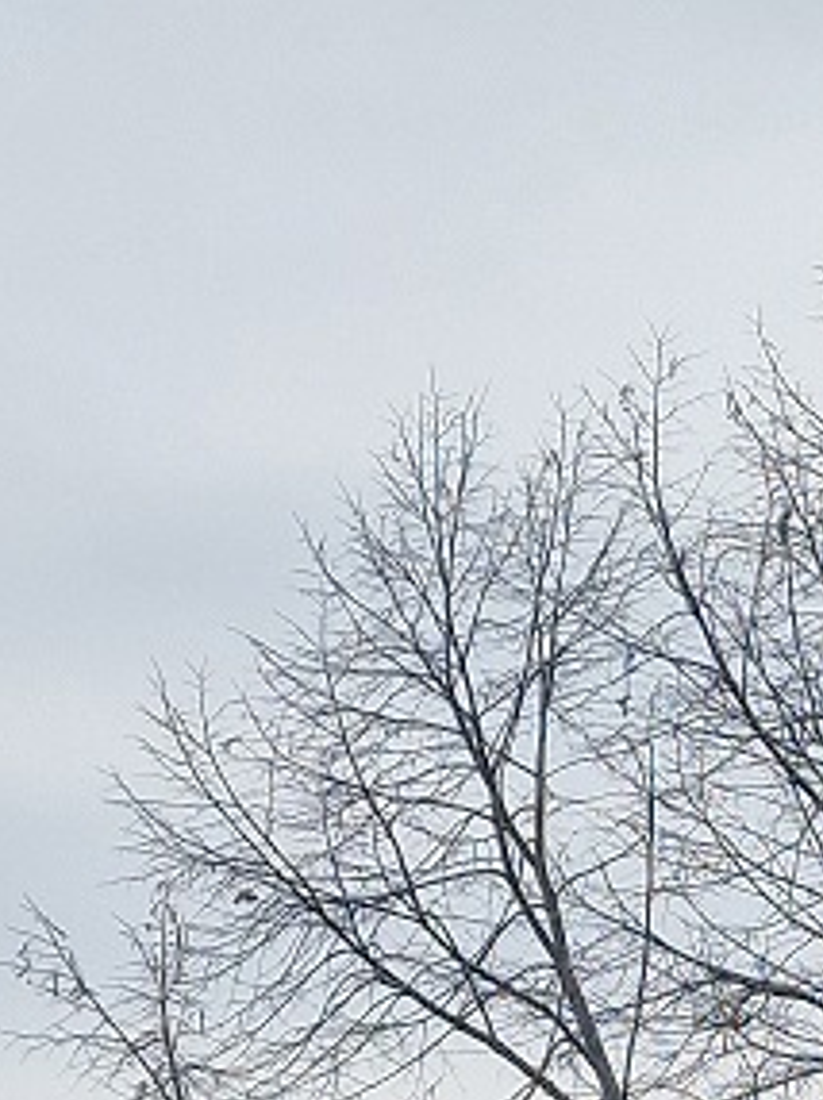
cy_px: 1835
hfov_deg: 8.9
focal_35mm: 161
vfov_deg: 11.6
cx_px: 1304
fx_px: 5111
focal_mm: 6.4
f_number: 1.8
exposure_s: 1/1072
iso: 50
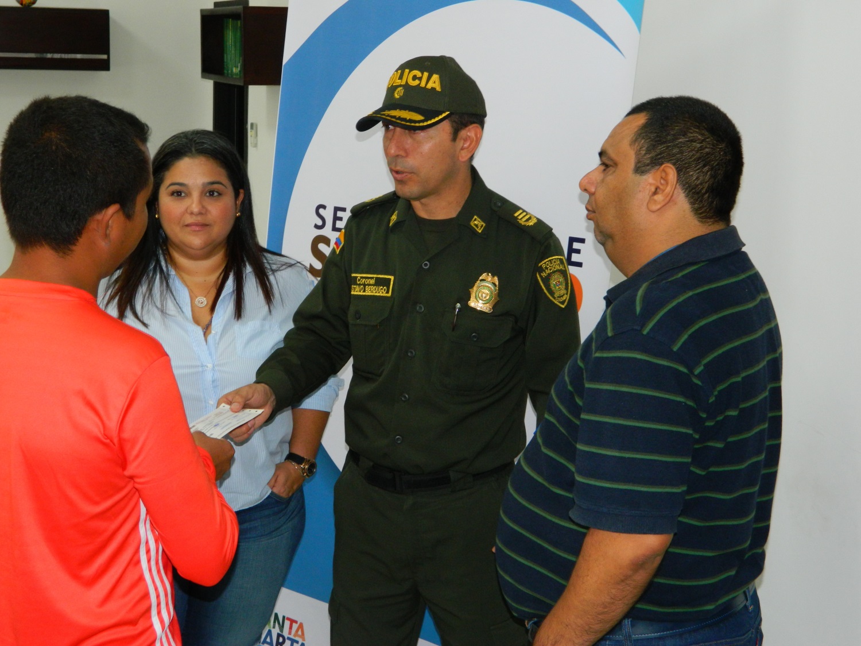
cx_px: 430
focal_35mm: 57
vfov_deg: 25.7
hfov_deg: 33.8
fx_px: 1418
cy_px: 323
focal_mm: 10.2
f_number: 3.8
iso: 200
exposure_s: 1/30
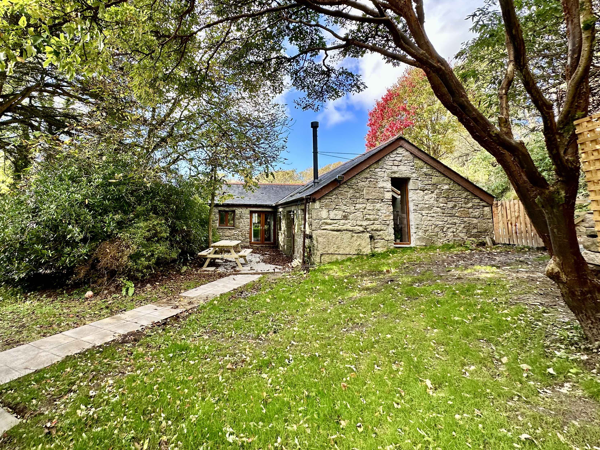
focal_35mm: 17
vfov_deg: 73.8
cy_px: 177
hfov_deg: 90.1
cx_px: 245
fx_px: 295
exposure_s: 1/324
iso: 40
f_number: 2.2
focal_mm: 2.22
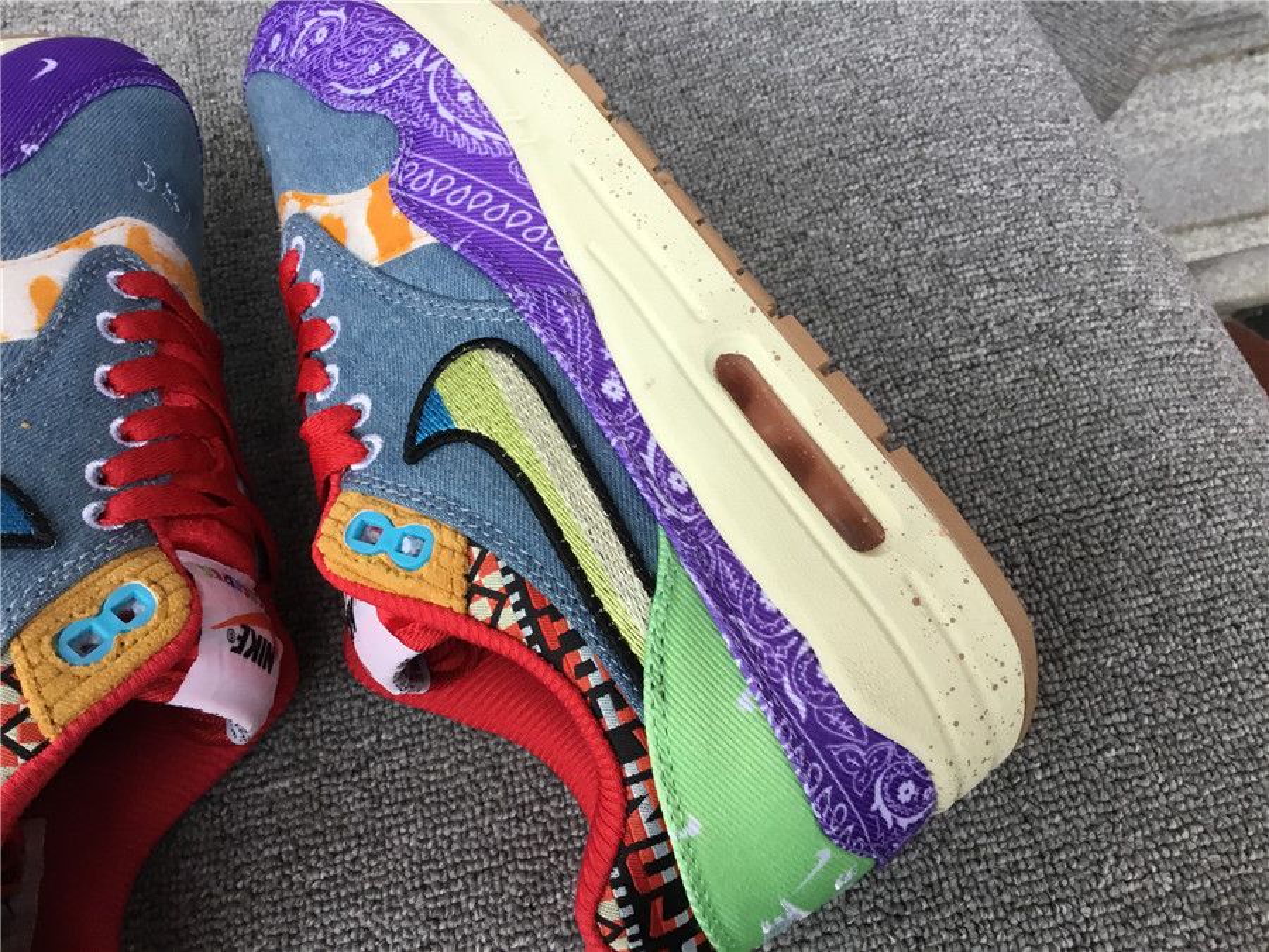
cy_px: 476
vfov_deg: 45.4
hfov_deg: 58.4
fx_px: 1136
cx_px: 634
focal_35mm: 31
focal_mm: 3.3
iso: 40
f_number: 2.4
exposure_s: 1/33
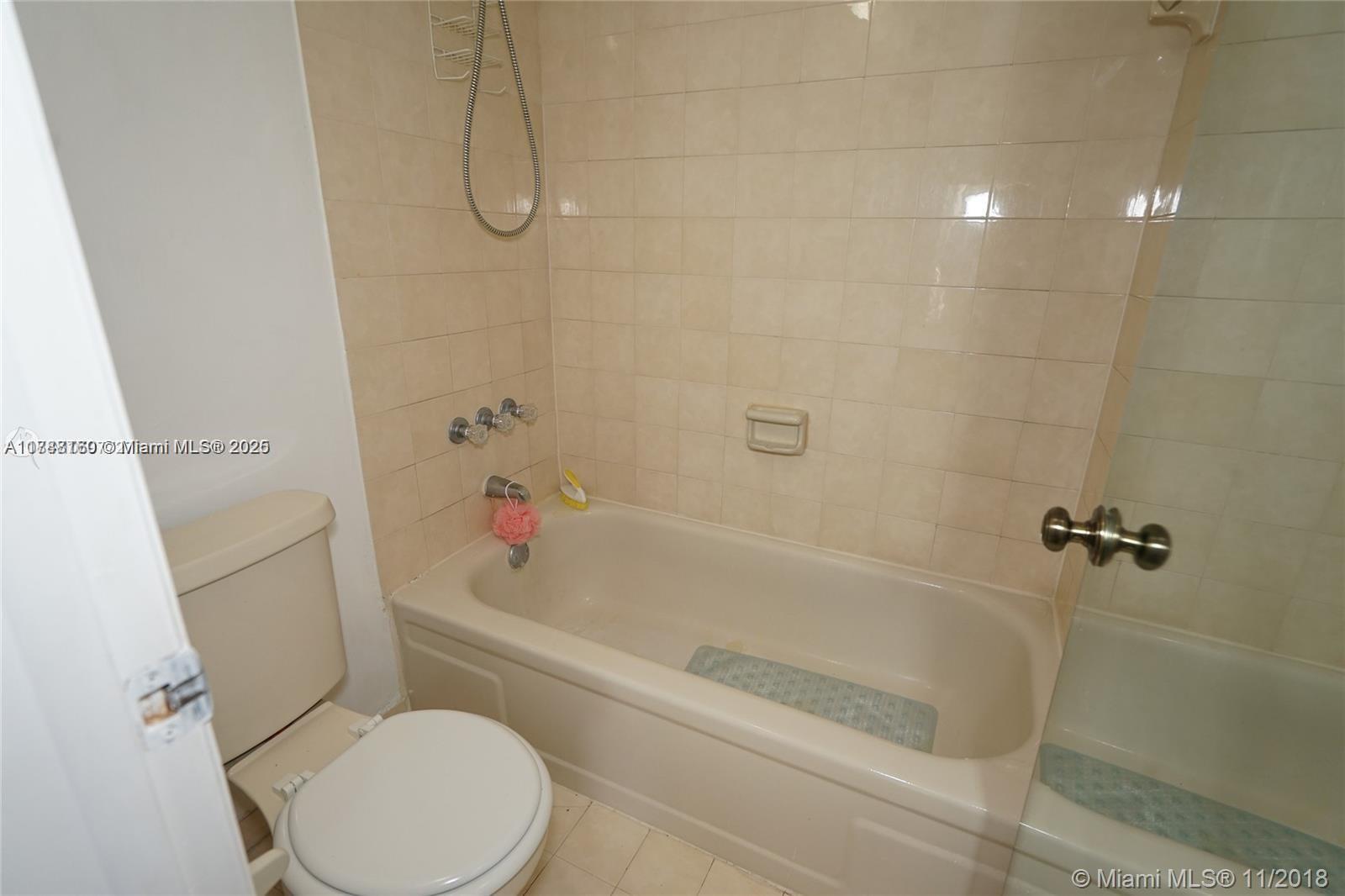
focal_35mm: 17
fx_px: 635
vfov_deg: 70.4
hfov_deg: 93.3
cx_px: 672
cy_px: 448
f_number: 4
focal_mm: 17
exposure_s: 1/160
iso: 500
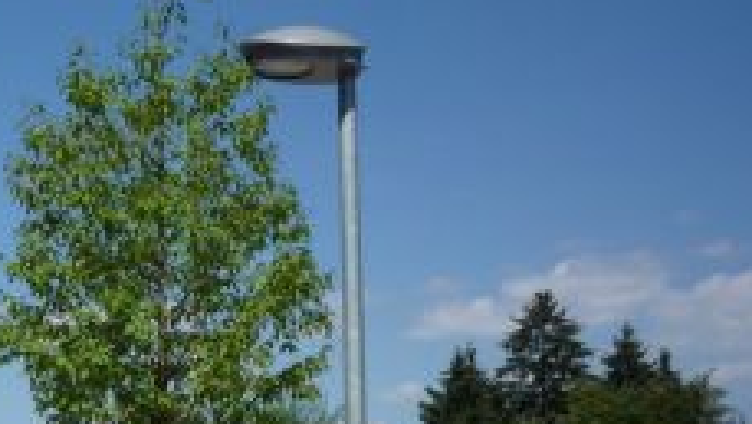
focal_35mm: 73
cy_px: 539
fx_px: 1456
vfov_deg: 15.8
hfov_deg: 27.3
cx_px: 3
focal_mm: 5.2
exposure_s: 1/640
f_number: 5.6
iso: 100
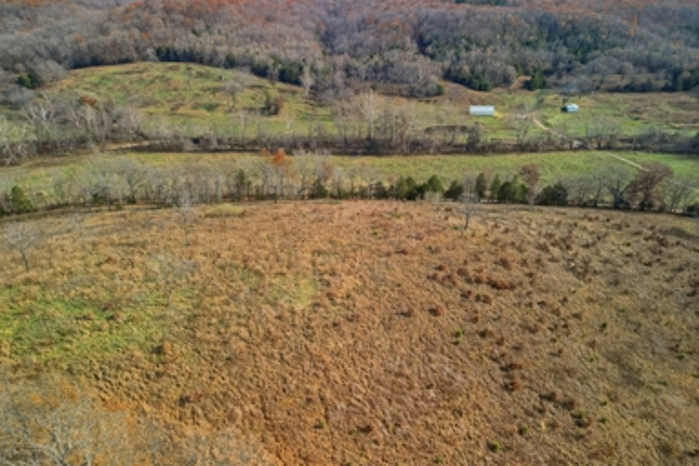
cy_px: 240
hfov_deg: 69.4
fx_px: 505
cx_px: 357
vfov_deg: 49.5
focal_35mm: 26
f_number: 1.7
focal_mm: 6.7
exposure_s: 1/725
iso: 100
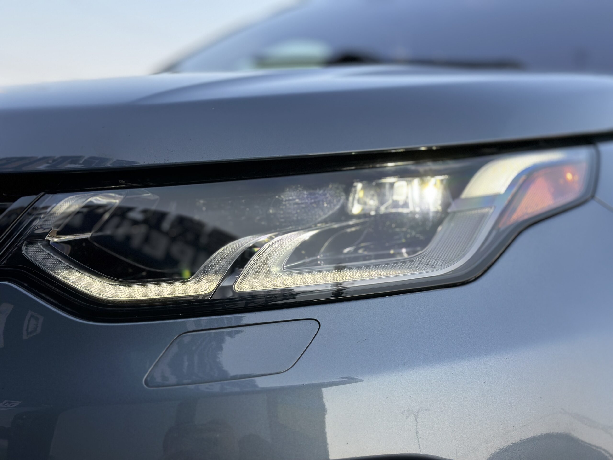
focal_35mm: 48
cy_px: 230
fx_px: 850
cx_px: 306
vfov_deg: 30.3
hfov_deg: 39.7
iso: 80
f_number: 1.78
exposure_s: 1/1171
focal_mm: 6.86
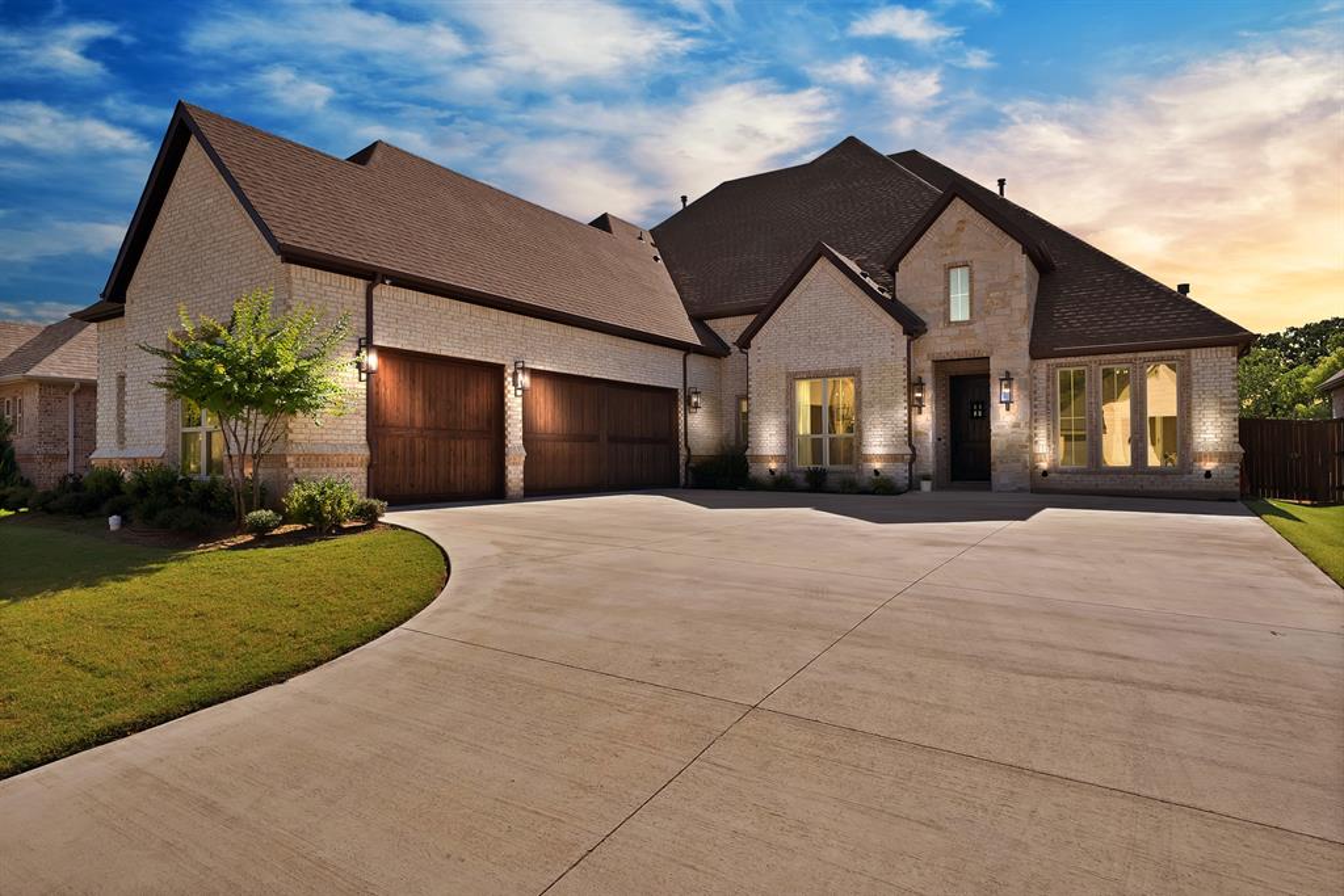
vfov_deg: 61.9
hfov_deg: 84.0
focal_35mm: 20
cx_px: 672
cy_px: 448
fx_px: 747
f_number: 9
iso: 640
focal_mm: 20
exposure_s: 1/400
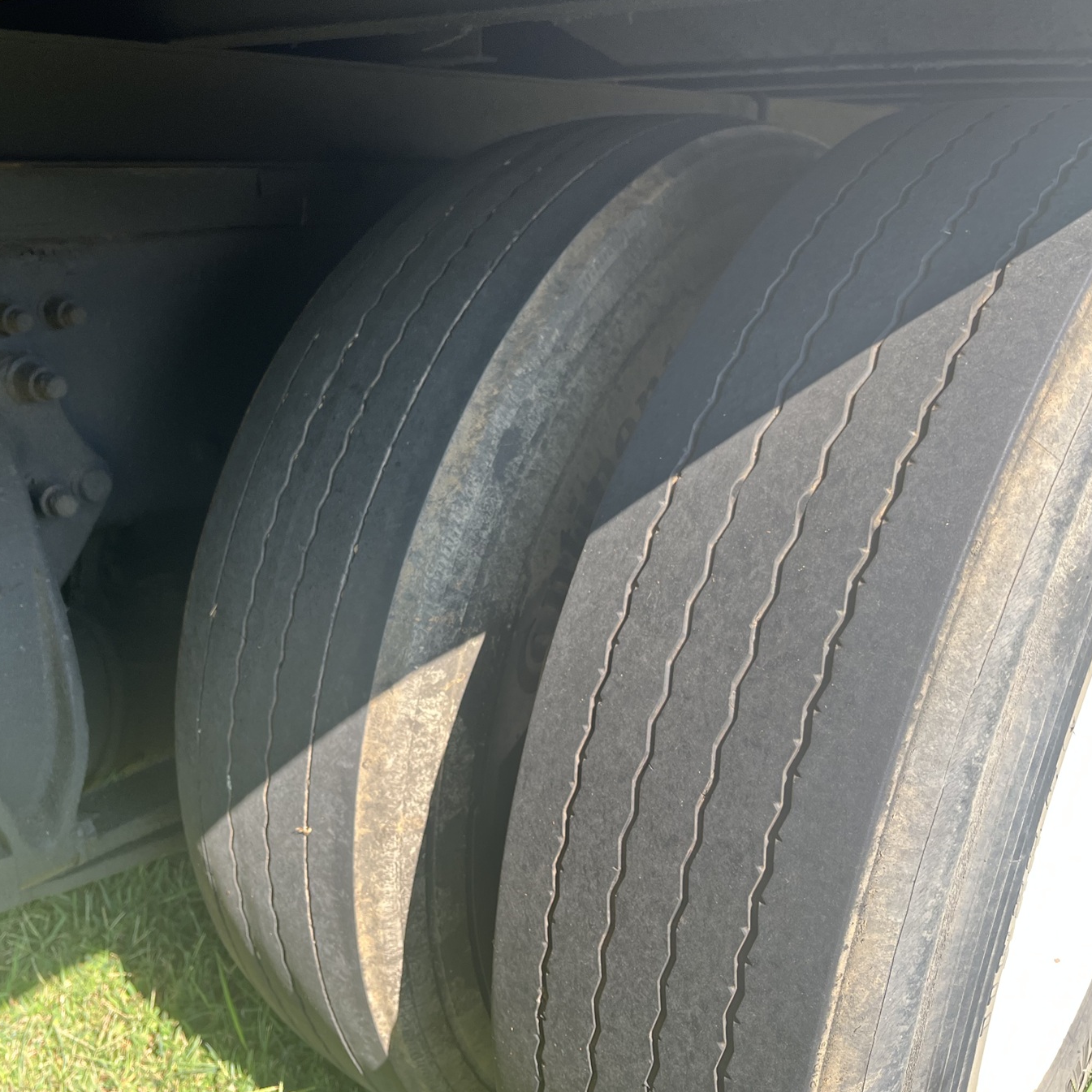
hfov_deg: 52.0
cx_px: 415
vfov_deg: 52.5
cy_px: 547
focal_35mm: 31
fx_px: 1106
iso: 40
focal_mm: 5.1
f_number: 1.6
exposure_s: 1/275
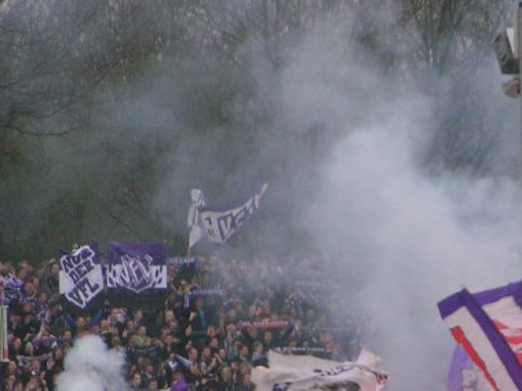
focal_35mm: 477
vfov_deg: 3.1
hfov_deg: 4.2
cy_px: 365
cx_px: 478
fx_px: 7191
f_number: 3.5
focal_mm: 34.5
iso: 200
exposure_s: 1/125
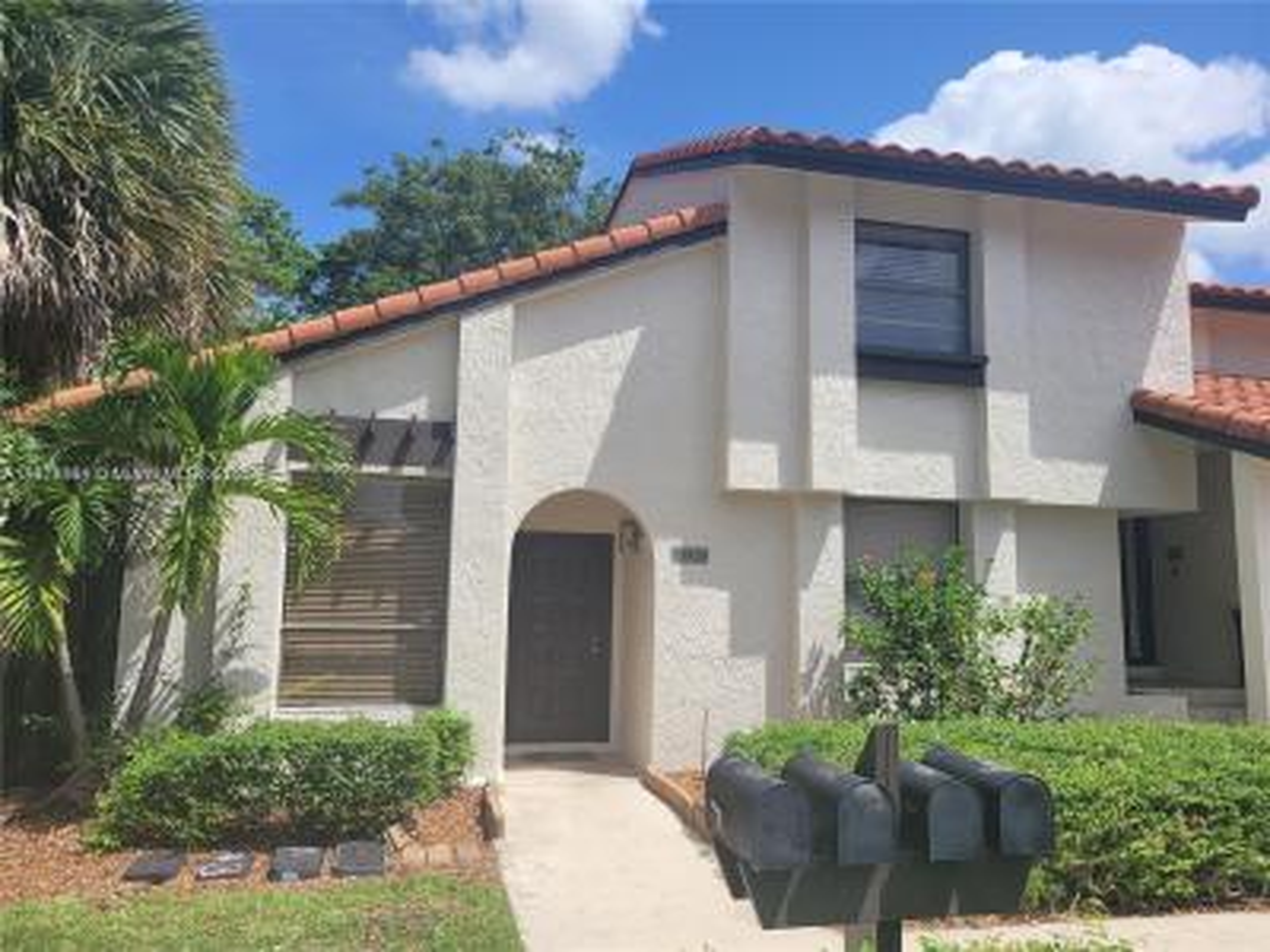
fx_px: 954
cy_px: 476
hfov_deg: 67.3
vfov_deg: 53.1
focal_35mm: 26
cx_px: 635
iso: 40
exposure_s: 1/2579
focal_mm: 5.4
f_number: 1.8
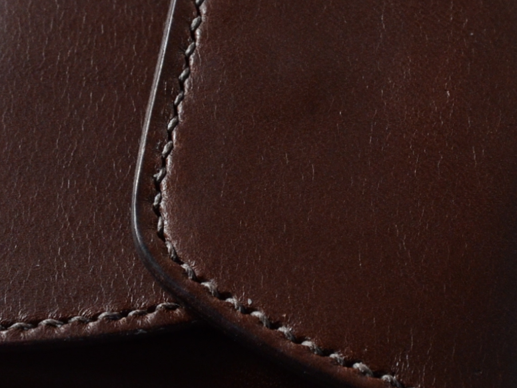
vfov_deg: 4.6
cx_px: 238
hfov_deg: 6.2
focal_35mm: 320
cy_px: 87
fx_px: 4779
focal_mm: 70
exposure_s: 1/640
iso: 1000
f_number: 8
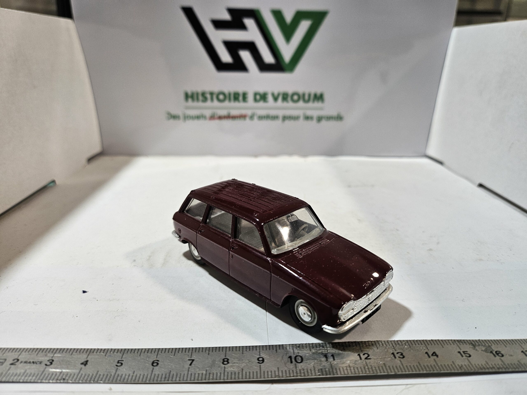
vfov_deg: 56.8
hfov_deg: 71.6
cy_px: 198
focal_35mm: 24
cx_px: 264
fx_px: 365
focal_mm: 5
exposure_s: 1/100
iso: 100
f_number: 1.8
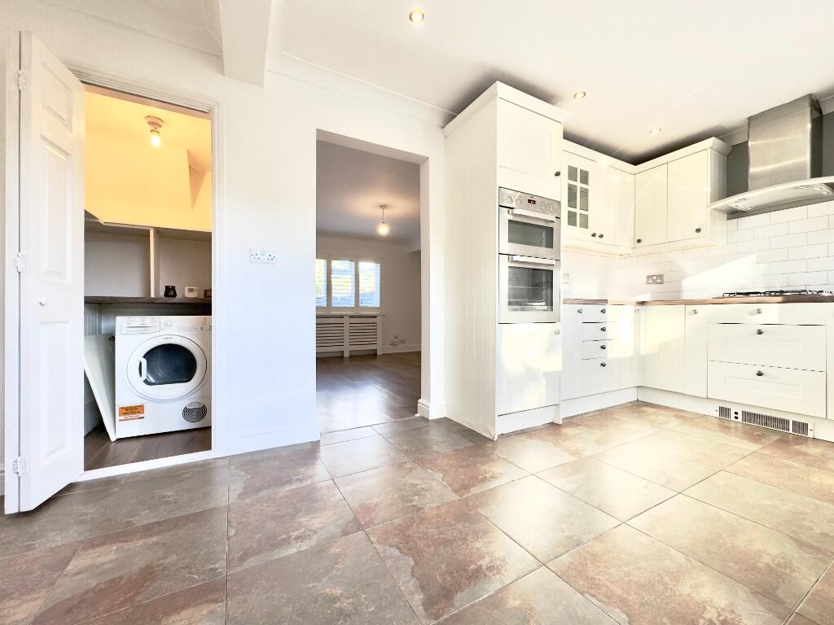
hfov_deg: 102.1
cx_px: 417
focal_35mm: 14
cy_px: 312
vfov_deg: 85.7
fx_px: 337
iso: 64
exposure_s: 1/100
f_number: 2.2
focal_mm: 2.22
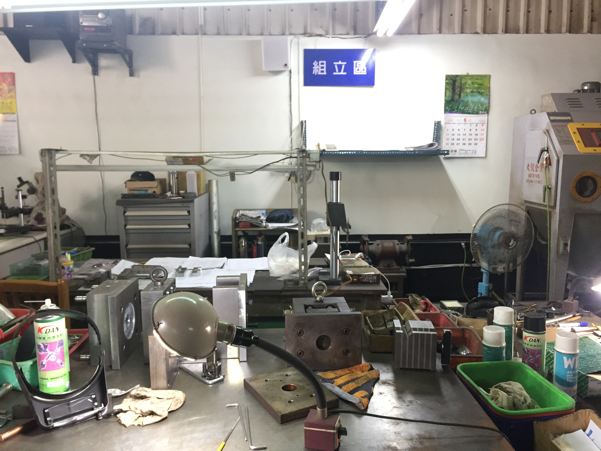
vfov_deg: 48.2
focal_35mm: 29
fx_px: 503
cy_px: 226
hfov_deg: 61.7
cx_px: 300
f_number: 2.2
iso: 125
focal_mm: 4.15
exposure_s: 1/30
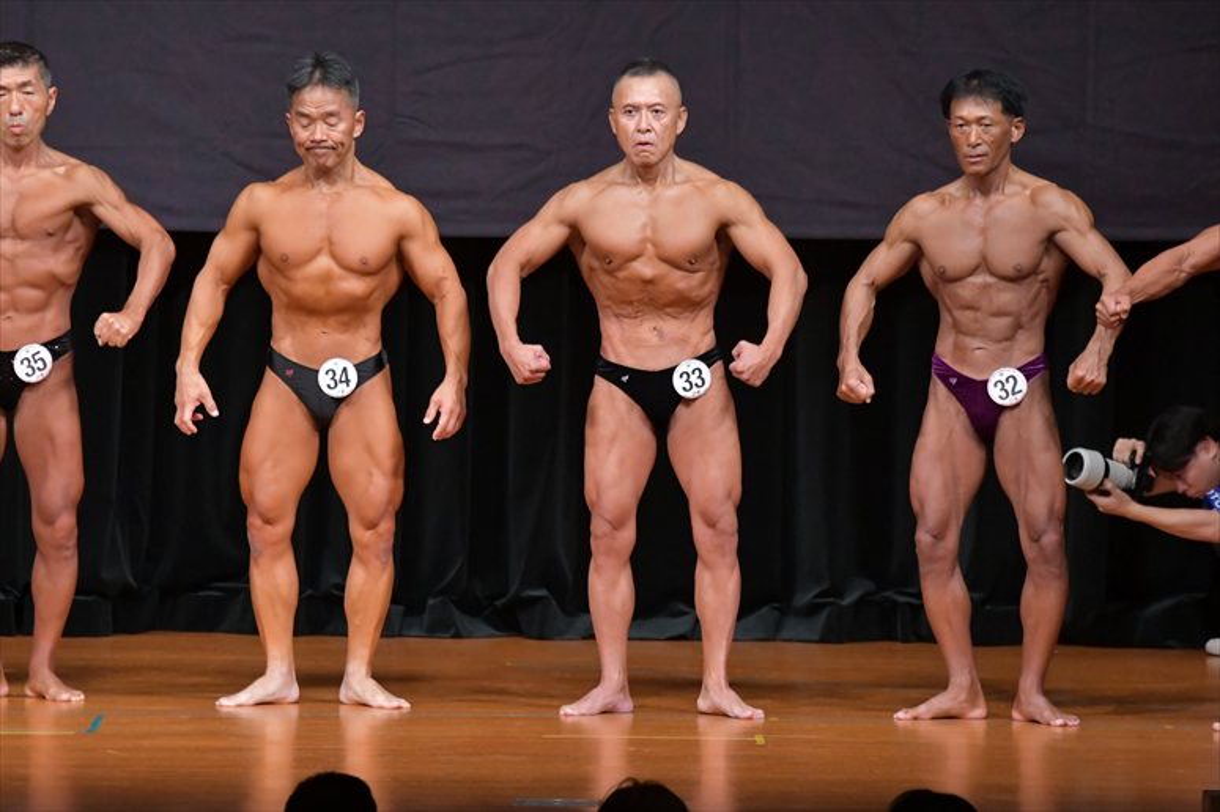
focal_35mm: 285
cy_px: 406
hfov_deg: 7.2
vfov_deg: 4.8
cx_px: 610
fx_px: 9654
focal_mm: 190
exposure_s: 1/400
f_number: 5.6
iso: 5000
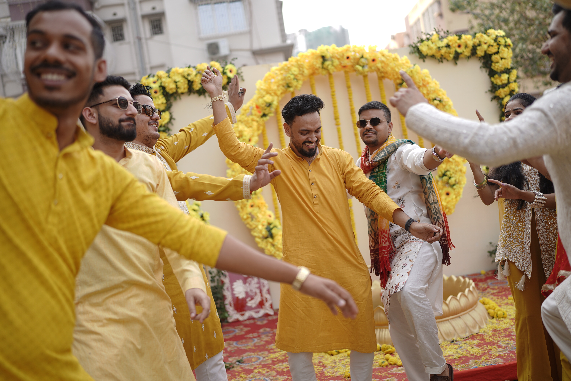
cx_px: 286
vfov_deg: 37.9
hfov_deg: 54.4
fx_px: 555
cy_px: 190
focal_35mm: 35
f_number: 1.4
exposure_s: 1/1250
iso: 80
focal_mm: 35
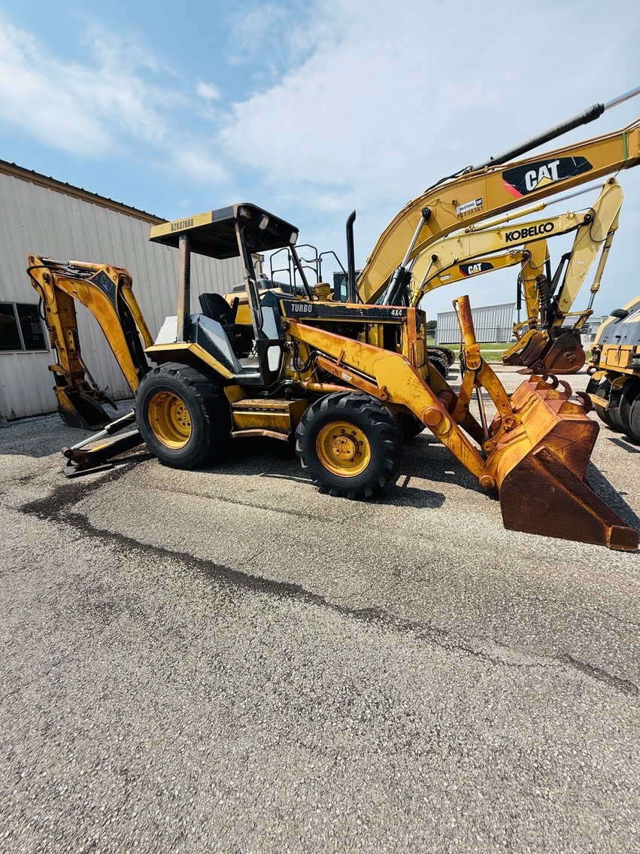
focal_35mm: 14
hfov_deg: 85.7
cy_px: 427
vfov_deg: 102.1
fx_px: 345
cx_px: 320
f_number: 2.2
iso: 50
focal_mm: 2.22
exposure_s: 1/1464
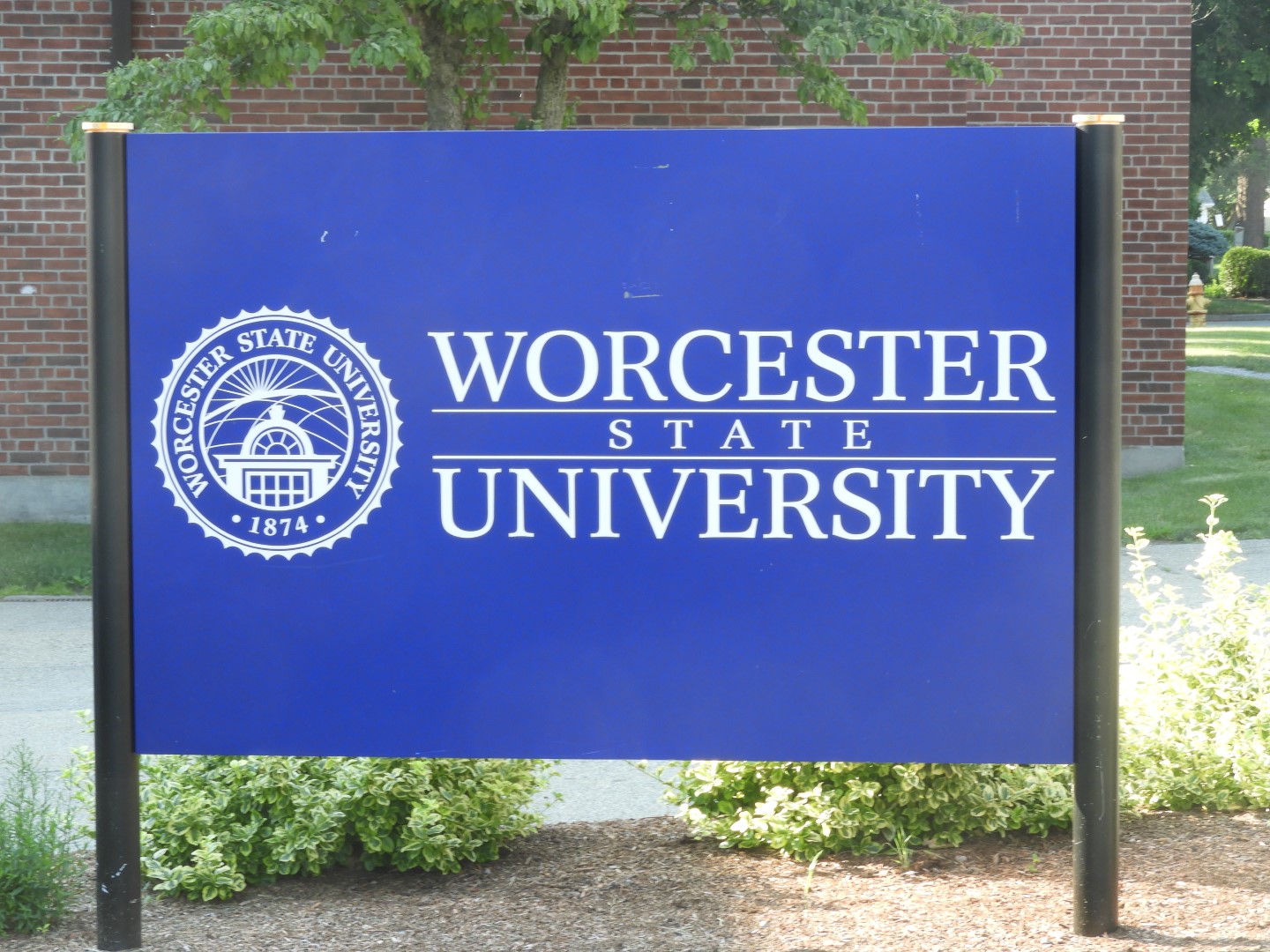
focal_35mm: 105
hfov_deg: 18.7
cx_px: 635
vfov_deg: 14.1
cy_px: 476
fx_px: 3852
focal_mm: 18.8
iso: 110
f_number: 4.8
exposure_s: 1/60
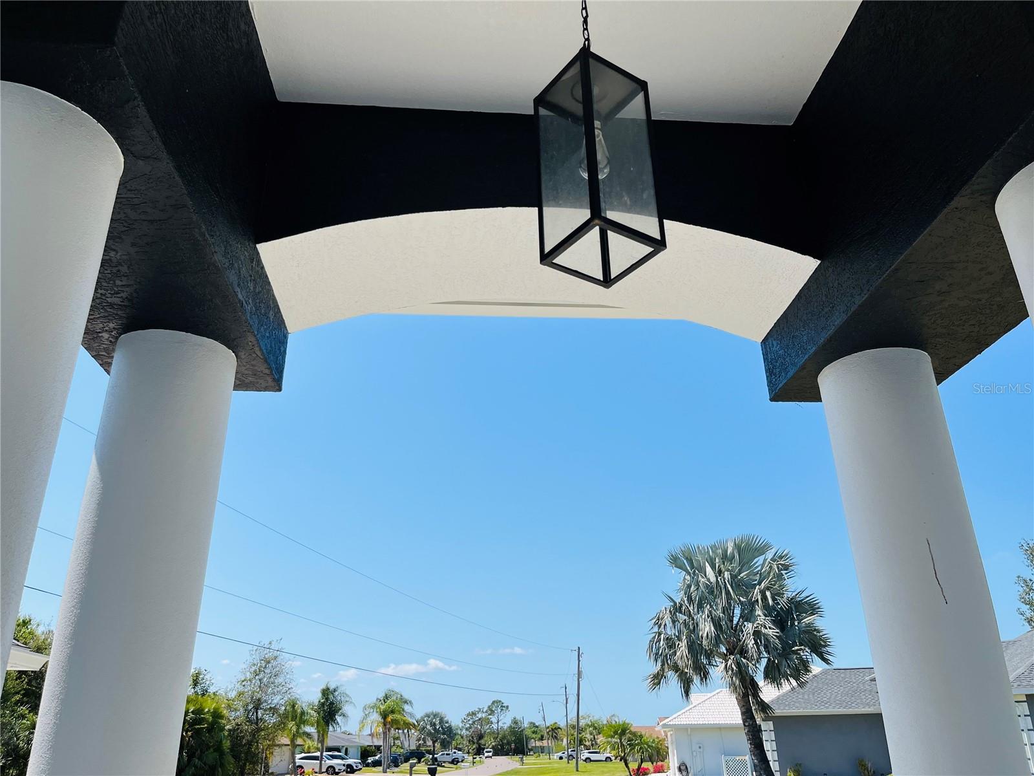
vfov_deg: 53.1
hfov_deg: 67.3
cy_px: 388
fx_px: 777
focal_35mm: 26
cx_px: 517
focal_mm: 5.1
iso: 50
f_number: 1.6
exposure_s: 1/4651
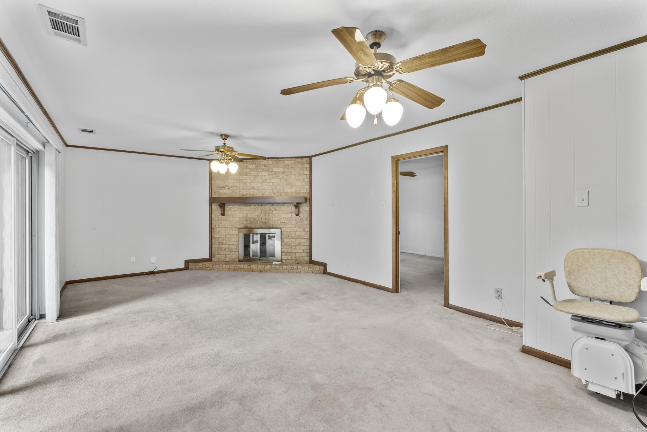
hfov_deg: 100.4
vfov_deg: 77.3
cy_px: 216
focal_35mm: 15
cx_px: 324
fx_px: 270
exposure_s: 1/5
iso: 800
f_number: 4.5
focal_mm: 10
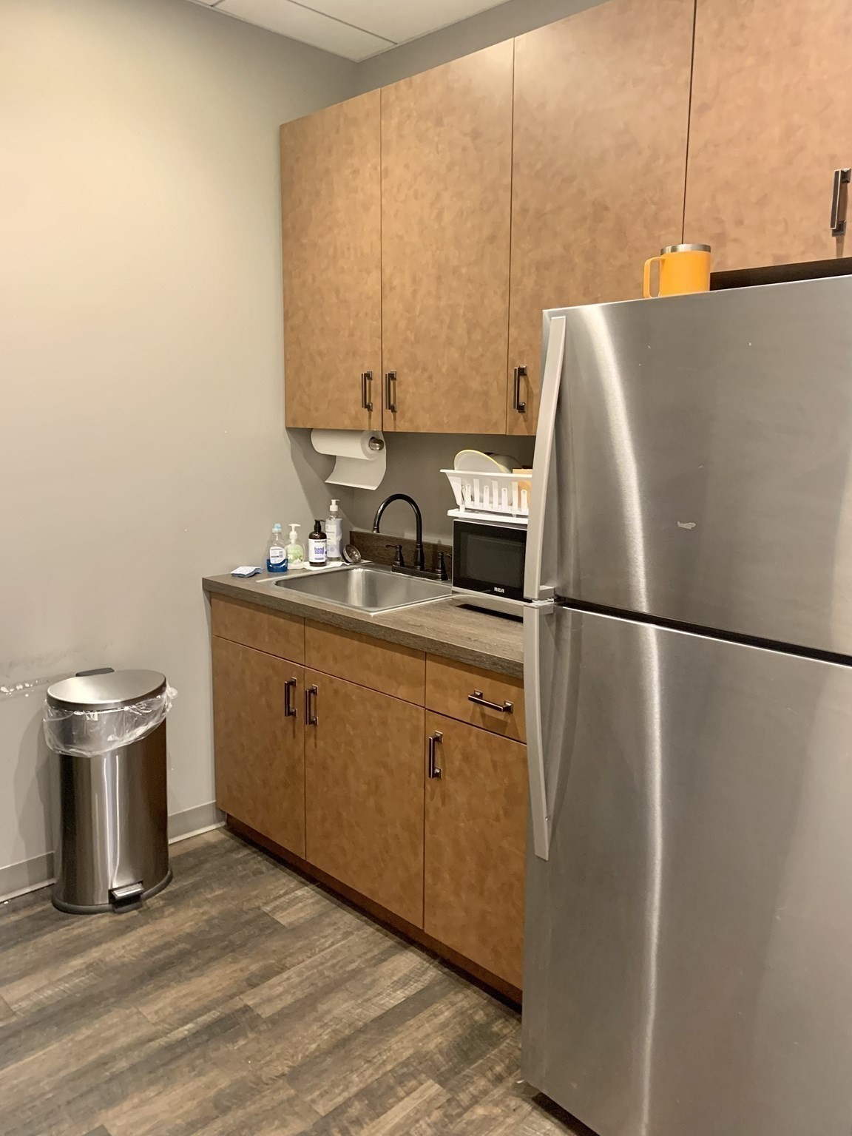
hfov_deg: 53.1
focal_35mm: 26
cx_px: 426
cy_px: 568
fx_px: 853
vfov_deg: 67.3
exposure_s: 1/40
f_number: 1.8
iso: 320
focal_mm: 4.25
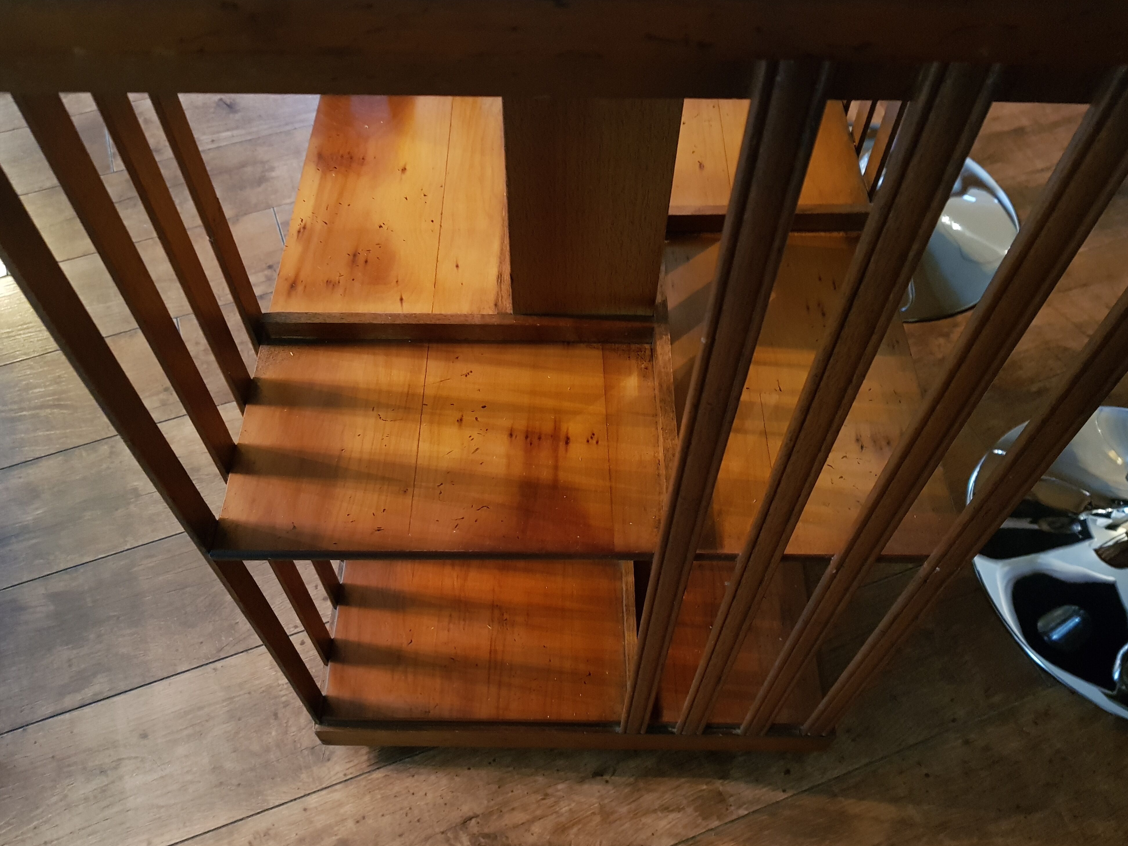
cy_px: 433
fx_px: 880
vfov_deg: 51.3
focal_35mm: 27
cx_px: 557
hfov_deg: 65.3
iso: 400
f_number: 1.7
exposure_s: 1/10
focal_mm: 4.2
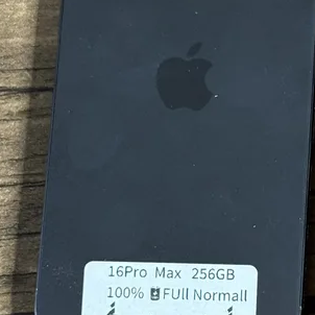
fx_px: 927
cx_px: 328
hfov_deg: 18.7
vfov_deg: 19.3
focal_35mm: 90
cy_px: 183
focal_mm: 6.76
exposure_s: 1/33
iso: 200
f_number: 1.78
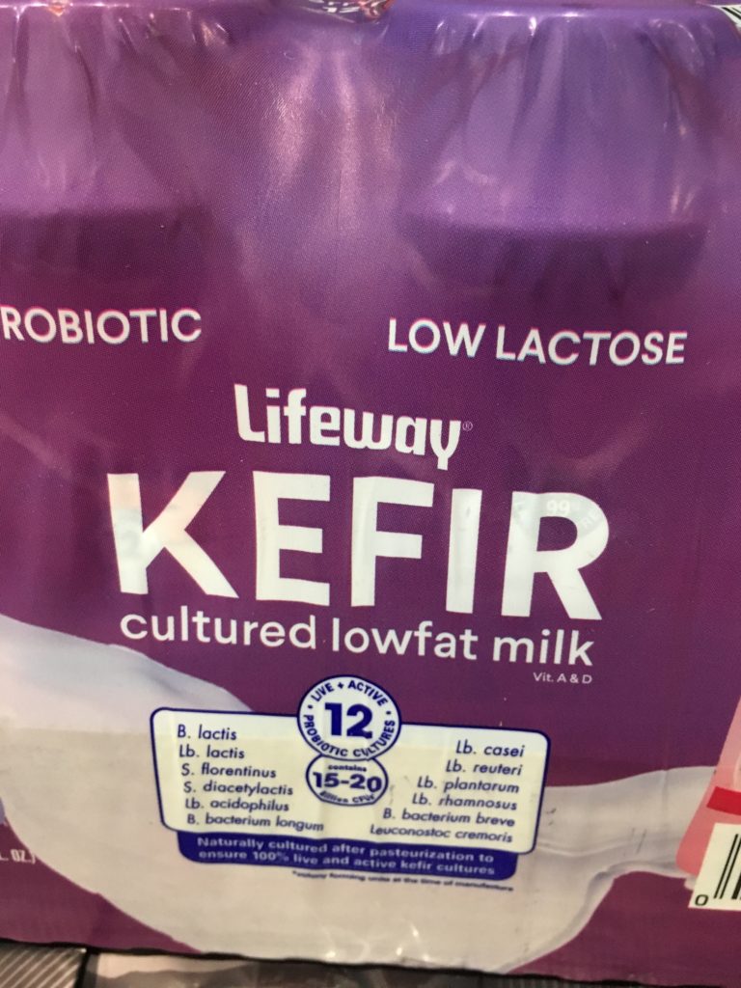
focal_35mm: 29
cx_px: 370
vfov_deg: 61.7
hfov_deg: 48.2
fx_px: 828
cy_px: 494
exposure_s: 1/30
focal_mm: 4.15
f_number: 2.2
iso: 160
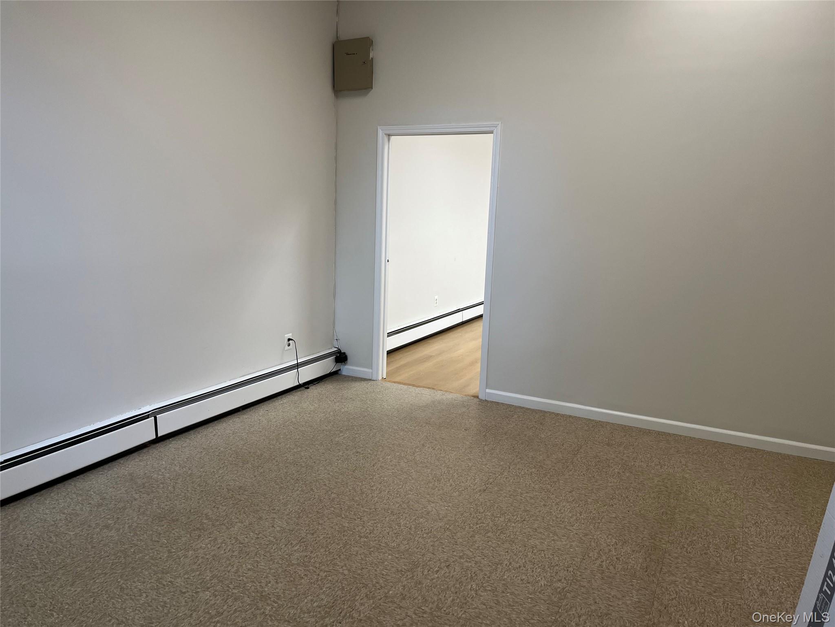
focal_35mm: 26
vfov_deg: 53.1
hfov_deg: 67.3
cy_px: 314
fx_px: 627
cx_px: 418
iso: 80
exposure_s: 1/60
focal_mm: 5.1
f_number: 1.6
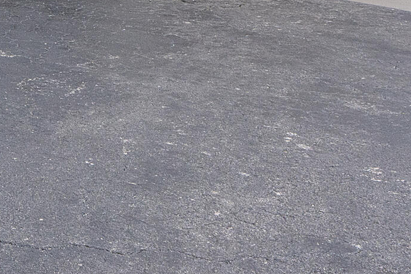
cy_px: -259
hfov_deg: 26.4
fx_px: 742
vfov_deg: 16.4
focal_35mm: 65
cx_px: -120
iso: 500
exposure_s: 1/2500
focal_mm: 10
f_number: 9
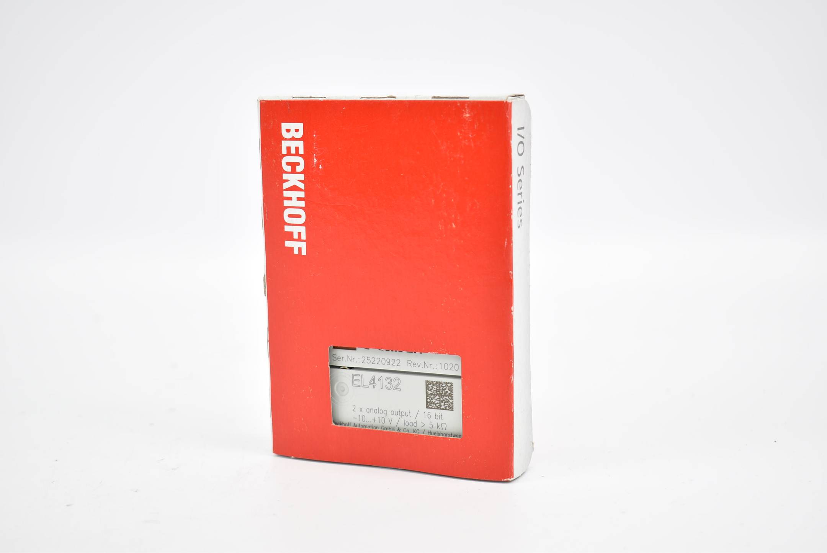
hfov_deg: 35.0
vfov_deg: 23.8
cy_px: 276
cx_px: 414
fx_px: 1310
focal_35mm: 57
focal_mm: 38
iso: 100
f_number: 4.8
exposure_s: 1/30
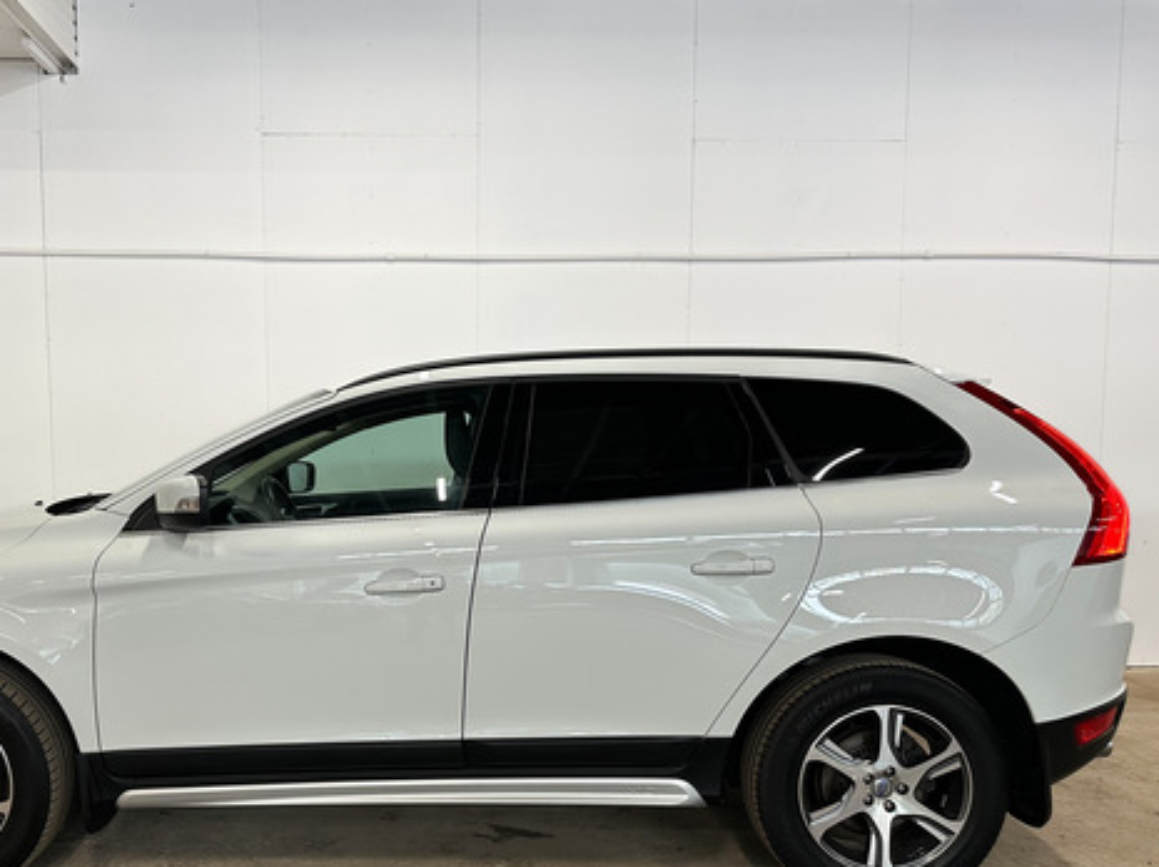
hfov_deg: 57.6
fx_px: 1037
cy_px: 523
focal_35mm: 31
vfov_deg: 45.1
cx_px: 429
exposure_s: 1/100
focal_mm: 6.86
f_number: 1.8
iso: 160
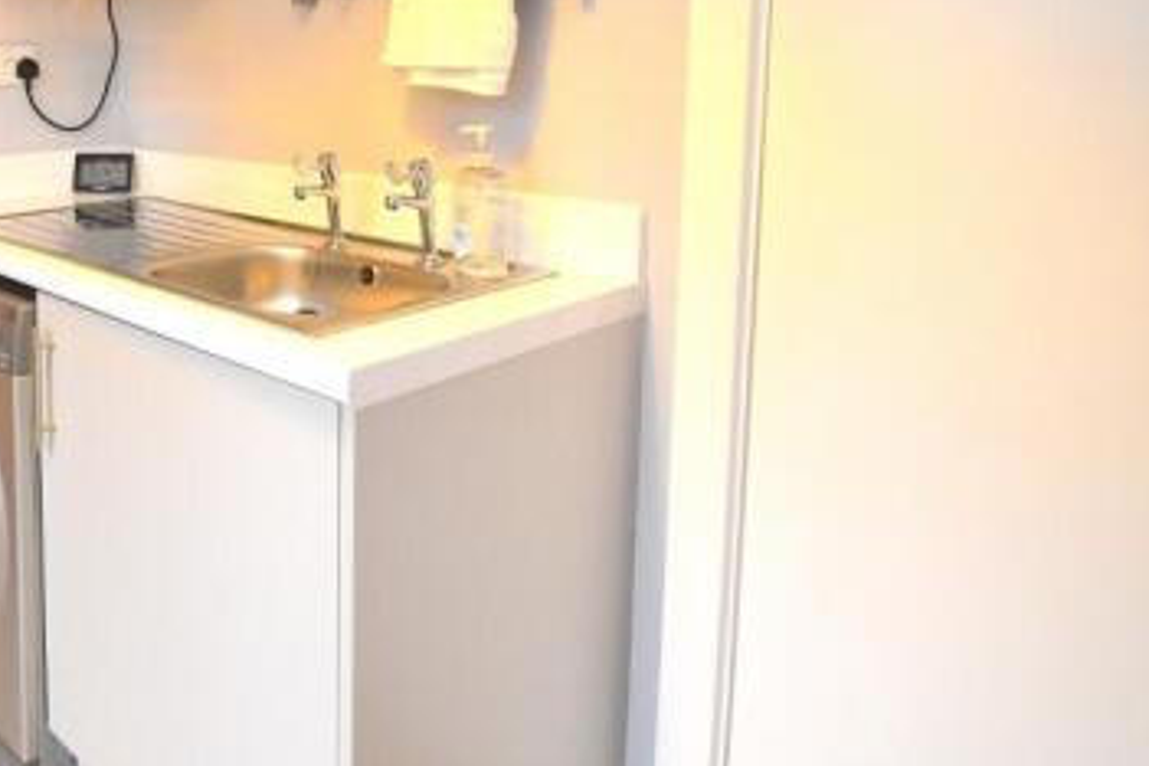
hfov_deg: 56.1
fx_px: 894
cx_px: 105
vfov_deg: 44.2
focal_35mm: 28
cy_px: 152
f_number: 4.5
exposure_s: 1/100
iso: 1600
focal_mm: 10
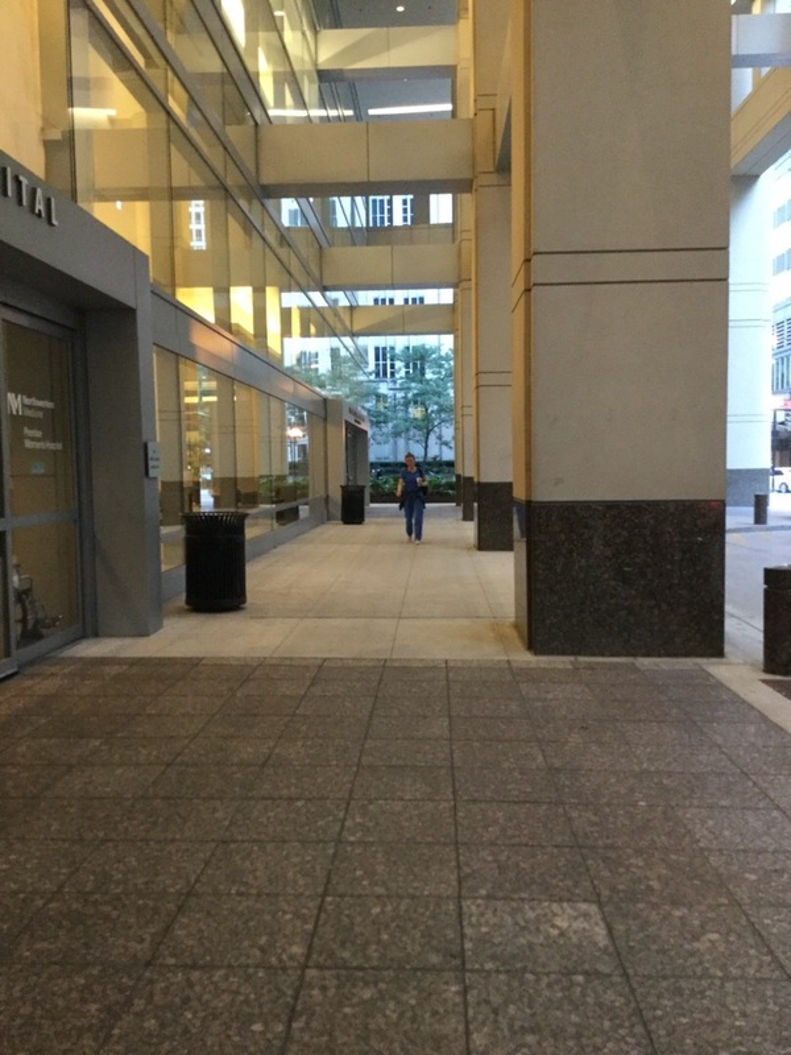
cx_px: 396
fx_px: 944
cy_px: 528
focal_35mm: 31
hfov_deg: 45.4
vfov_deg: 58.4
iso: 200
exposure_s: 1/17
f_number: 2.4
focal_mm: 3.3
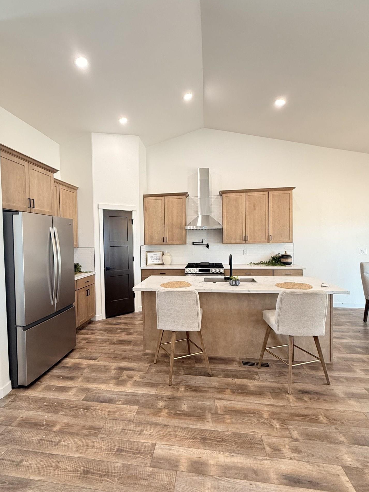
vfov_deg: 91.0
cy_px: 250
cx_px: 170
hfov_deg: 74.6
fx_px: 242
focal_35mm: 17
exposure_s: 1/60
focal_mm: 2.22
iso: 200
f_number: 2.2
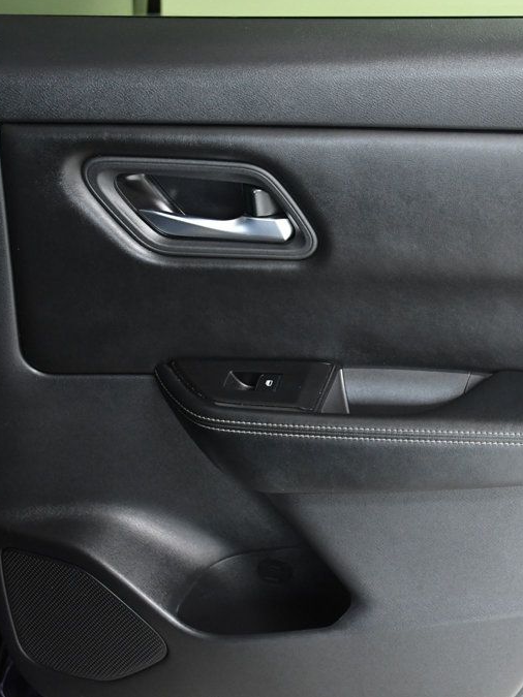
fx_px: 1411
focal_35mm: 70
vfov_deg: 27.8
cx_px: 483
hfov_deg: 20.5
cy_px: 346
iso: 2500
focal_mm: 32
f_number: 5
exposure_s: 1/125
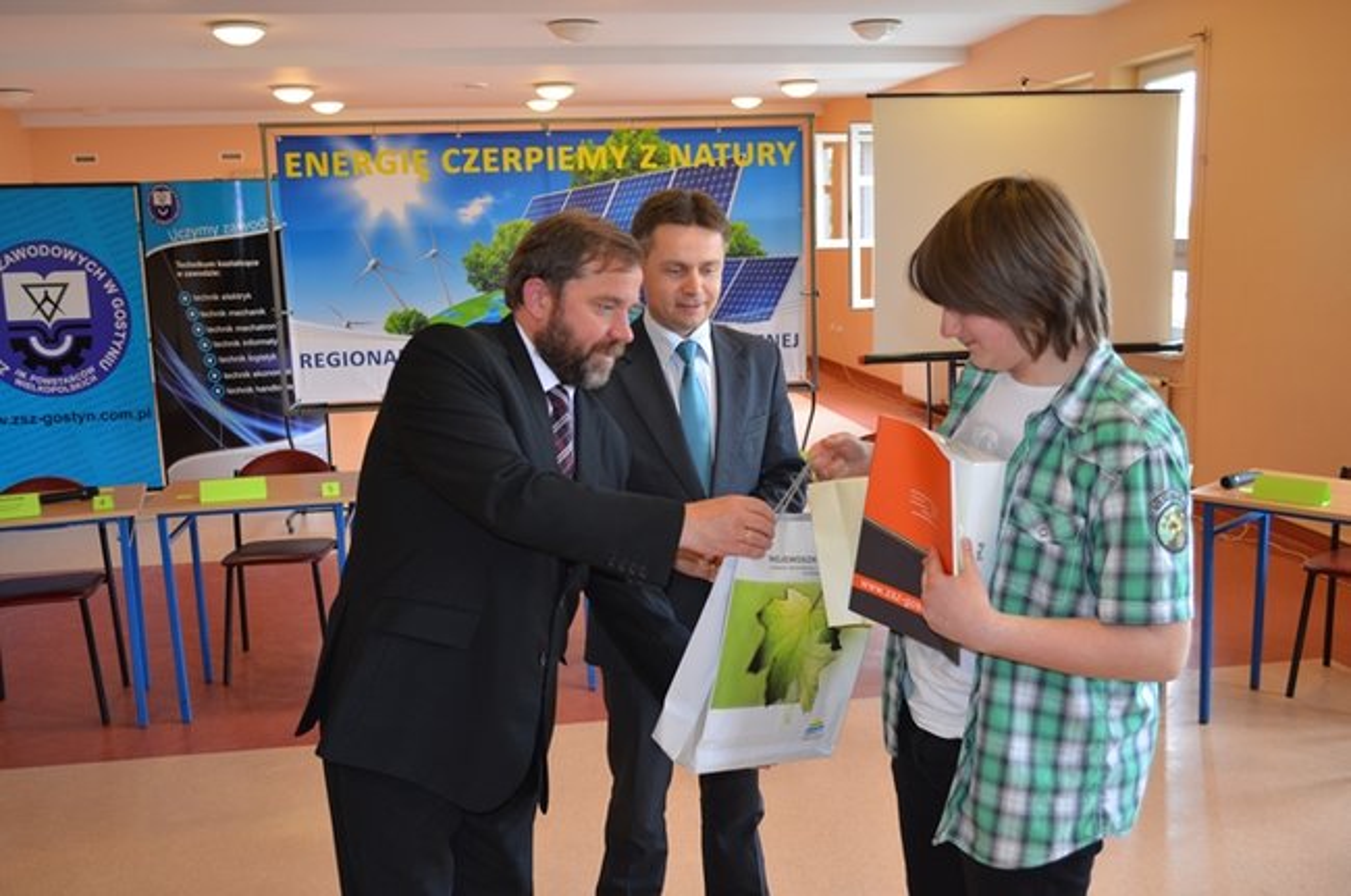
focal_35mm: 33
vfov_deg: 39.8
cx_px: 676
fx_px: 1236
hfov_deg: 57.3
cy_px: 448
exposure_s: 1/60
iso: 560
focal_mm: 22
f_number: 4
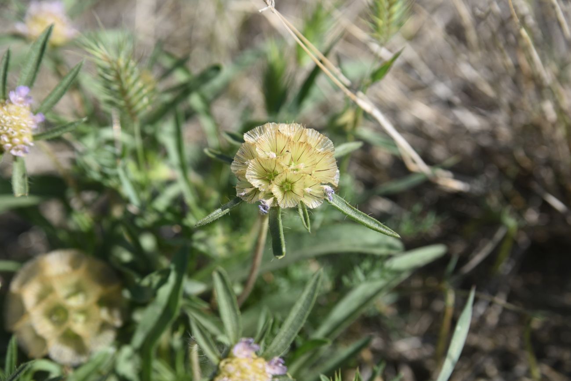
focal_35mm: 72
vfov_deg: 18.9
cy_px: 190
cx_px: 286
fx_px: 1142
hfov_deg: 28.1
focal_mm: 72
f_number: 6.3
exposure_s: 1/500
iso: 125
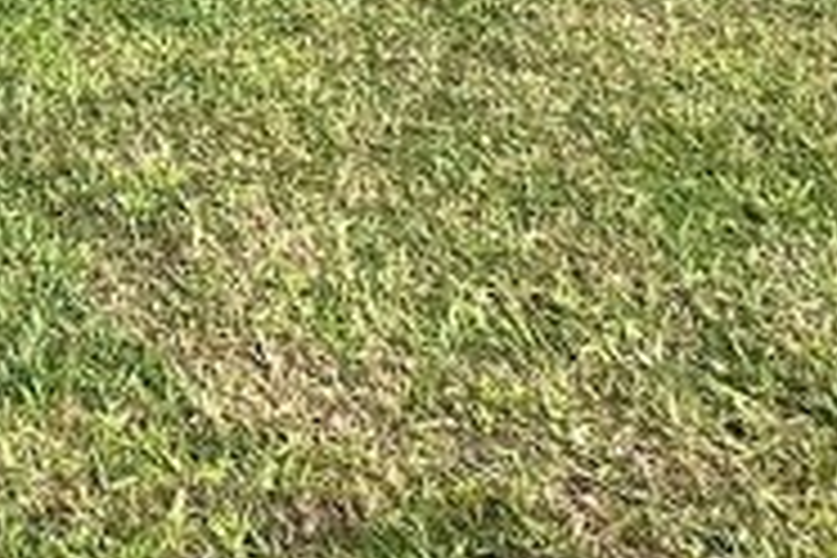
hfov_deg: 19.7
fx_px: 1860
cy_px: -706
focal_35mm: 80
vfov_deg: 13.4
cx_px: -612
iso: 50
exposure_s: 1/1082
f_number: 2.2
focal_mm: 2.22
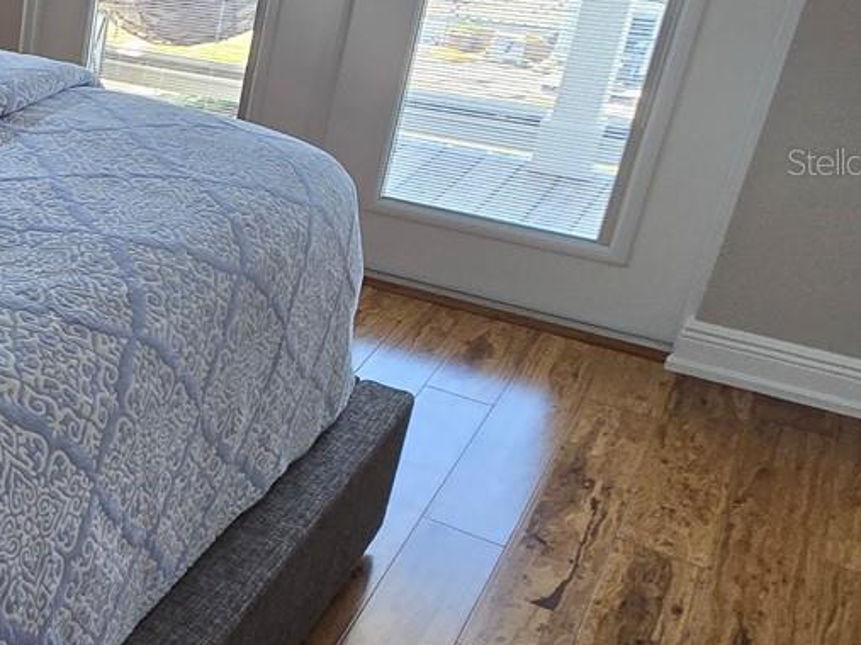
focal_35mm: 41
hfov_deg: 29.3
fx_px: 1020
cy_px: 161
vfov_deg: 34.4
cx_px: -411
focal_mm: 2.2
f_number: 2.2
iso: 100
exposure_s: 1/60
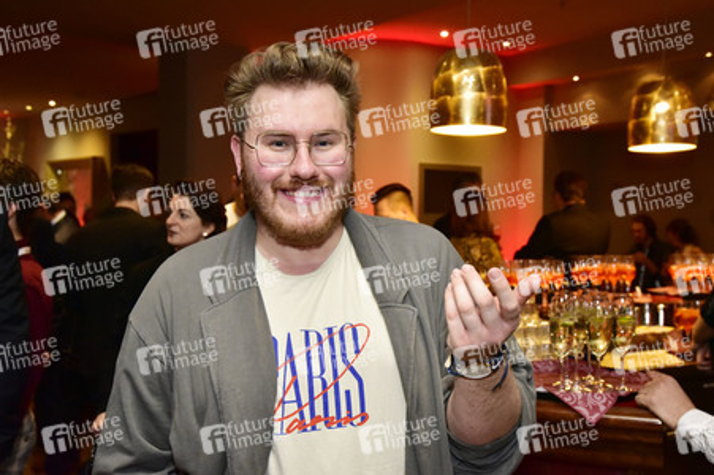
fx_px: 951
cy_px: 238
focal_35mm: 48
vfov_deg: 28.0
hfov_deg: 41.1
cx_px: 357
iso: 8000
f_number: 7.1
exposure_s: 1/125
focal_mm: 48
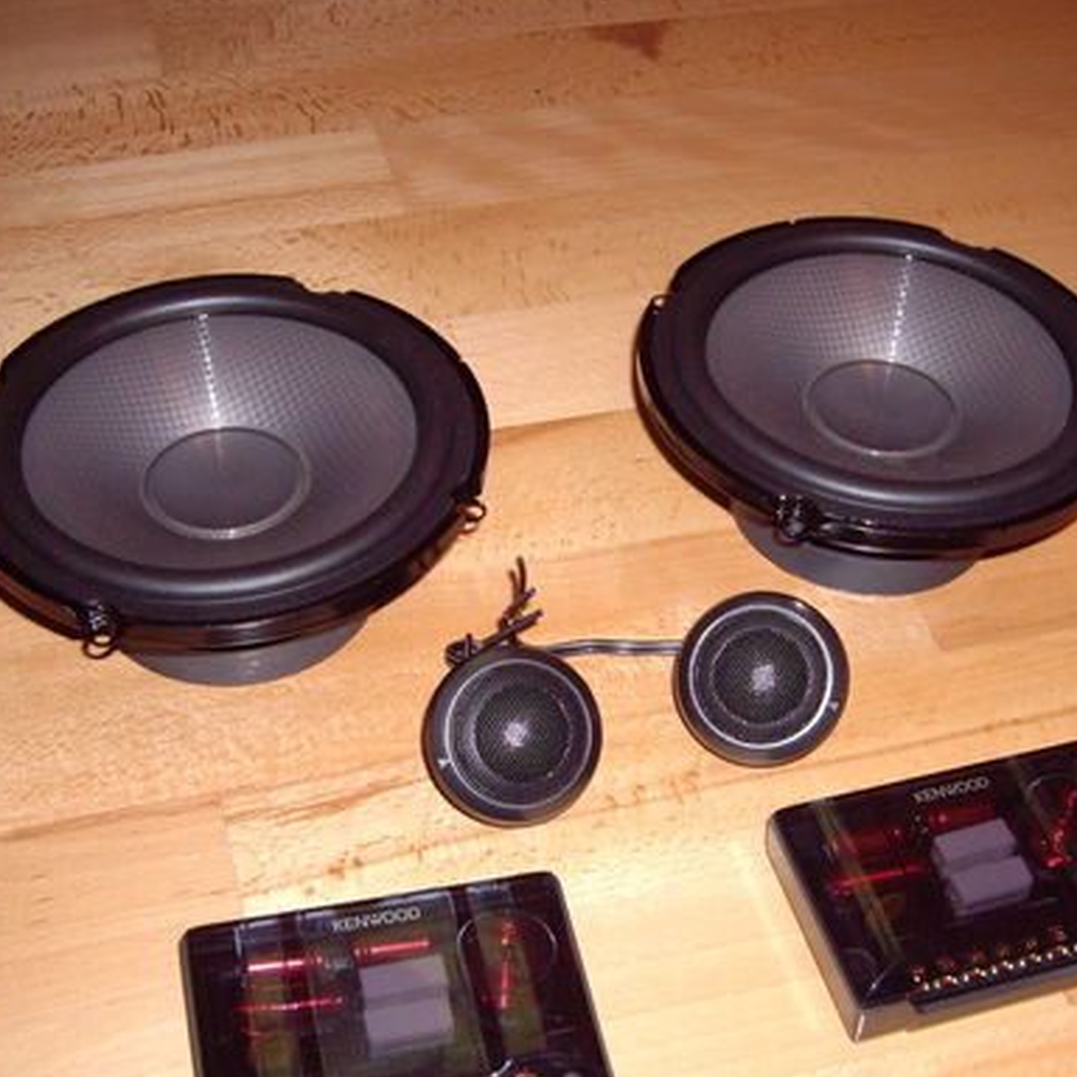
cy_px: 628
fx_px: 1971
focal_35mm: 56
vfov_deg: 30.5
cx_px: 592
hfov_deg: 30.5
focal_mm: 6.2
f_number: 2.7
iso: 200
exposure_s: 1/40
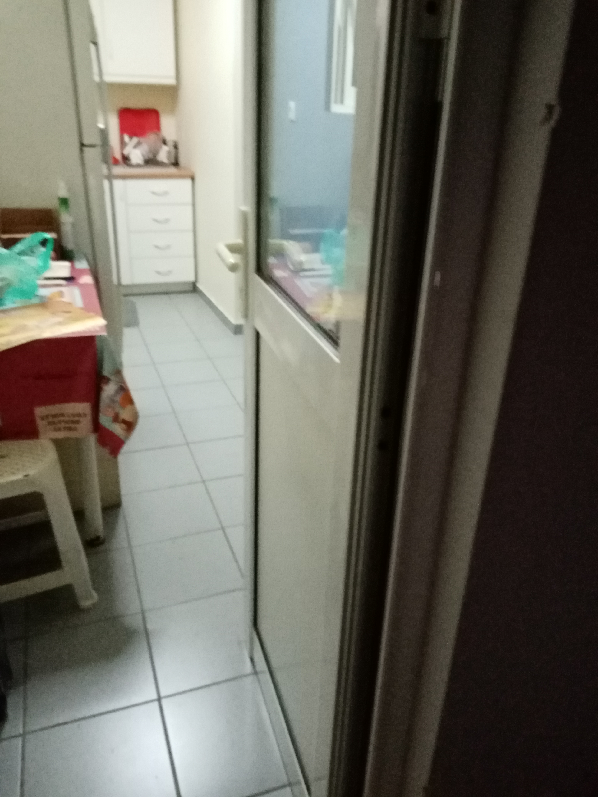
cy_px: 398
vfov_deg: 67.3
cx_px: 299
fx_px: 599
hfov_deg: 53.1
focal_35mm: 26
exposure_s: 1/20
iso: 1509
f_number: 1.8
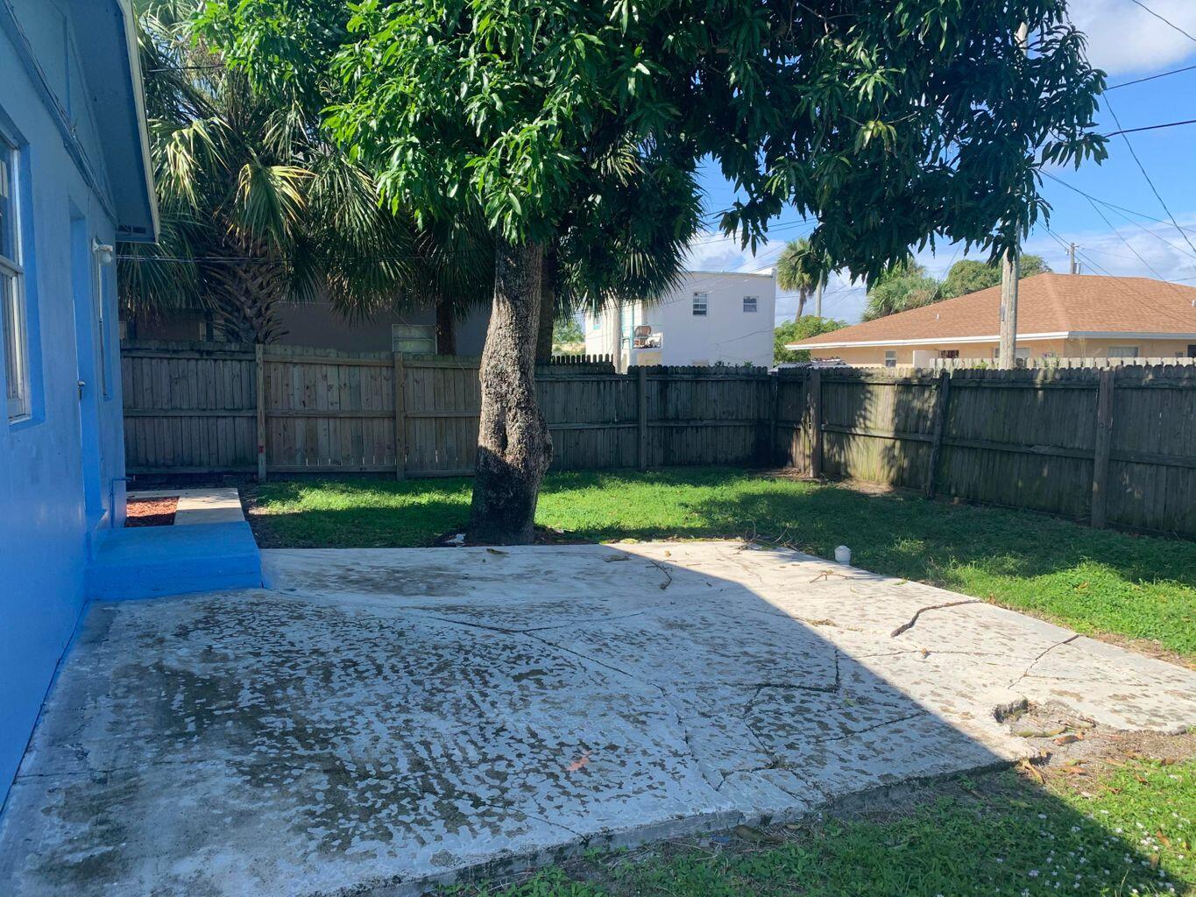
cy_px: 448
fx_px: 898
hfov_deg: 67.3
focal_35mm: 26
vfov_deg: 53.1
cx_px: 598
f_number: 1.8
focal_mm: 4.25
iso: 25
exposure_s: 1/701
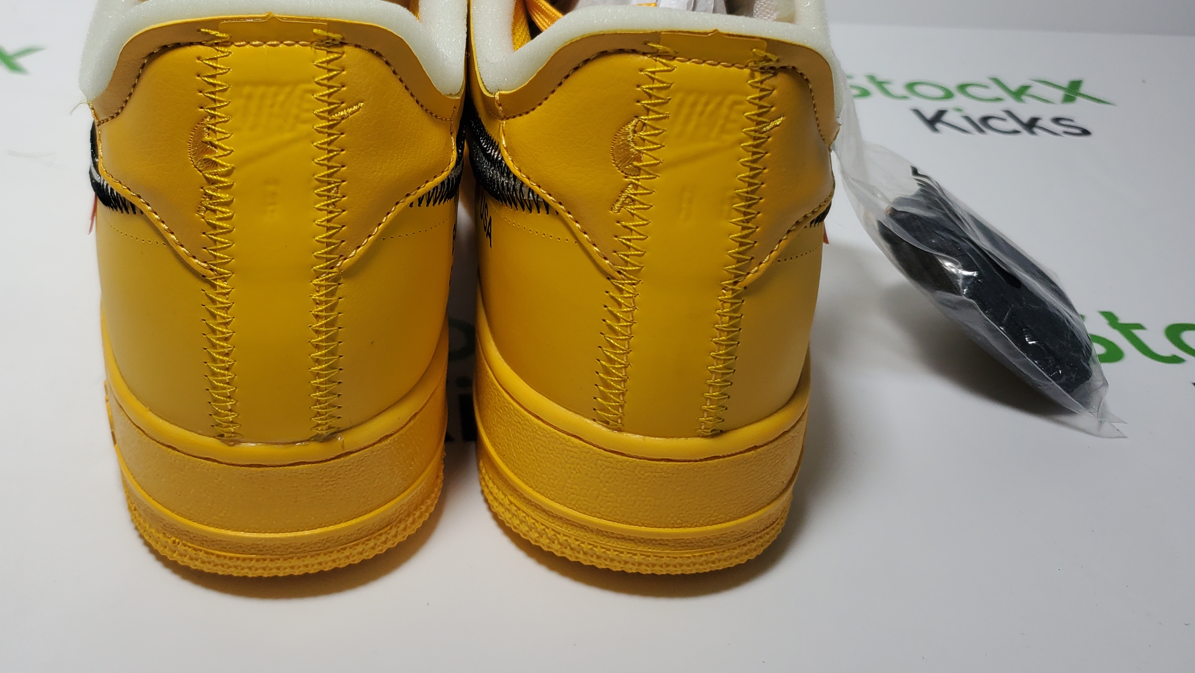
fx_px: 1141
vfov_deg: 32.0
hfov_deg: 54.9
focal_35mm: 36
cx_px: 478
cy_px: 140
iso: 50
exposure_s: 1/548
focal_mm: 4.3
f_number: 1.5
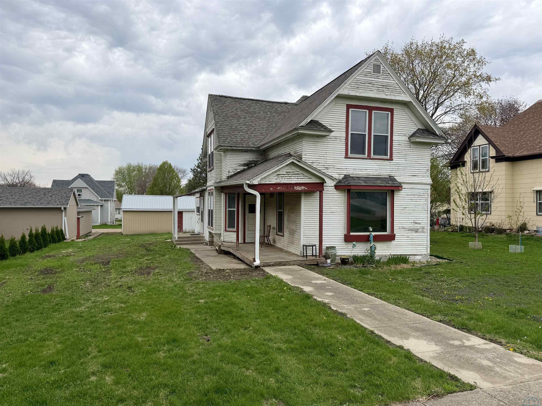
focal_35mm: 24
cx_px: 271
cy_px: 203
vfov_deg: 56.8
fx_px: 376
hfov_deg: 71.6
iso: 80
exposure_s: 1/2801
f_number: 1.78
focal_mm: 6.76
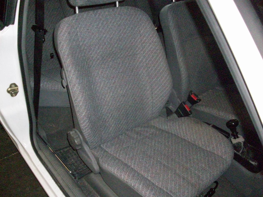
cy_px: 98
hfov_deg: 54.0
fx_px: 258
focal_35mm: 34
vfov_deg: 41.8
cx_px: 132
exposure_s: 1/128
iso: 800
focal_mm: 5.7
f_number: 2.8
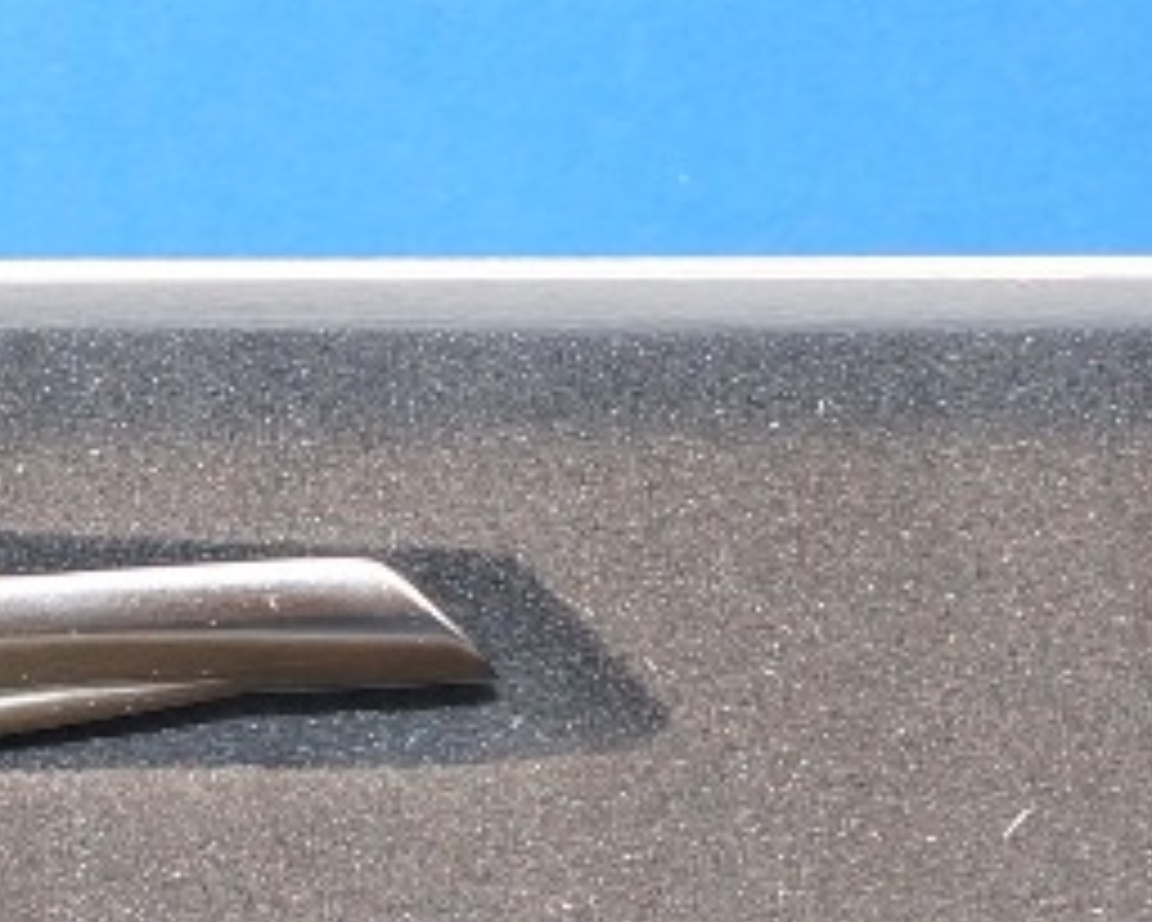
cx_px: -572
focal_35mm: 220
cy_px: 1387
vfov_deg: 6.9
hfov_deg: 8.6
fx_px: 7501
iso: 400
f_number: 4
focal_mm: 25
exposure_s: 1/60
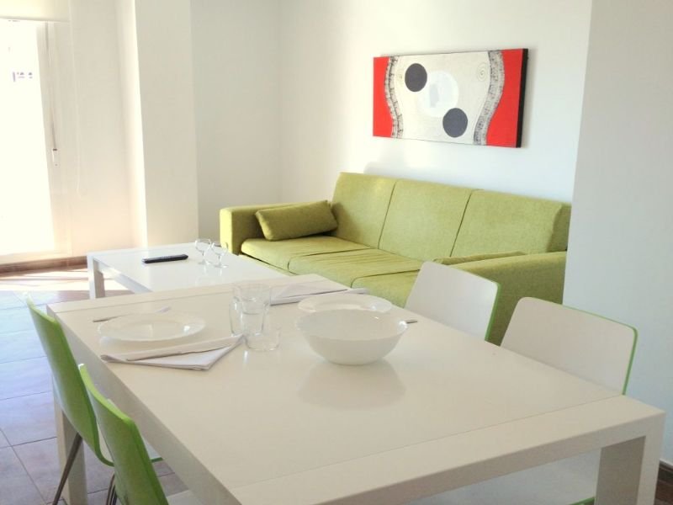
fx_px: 680
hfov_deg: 52.6
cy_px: 252
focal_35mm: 35
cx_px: 336
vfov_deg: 40.7
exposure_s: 1/120
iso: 64
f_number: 2.4
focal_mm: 4.28
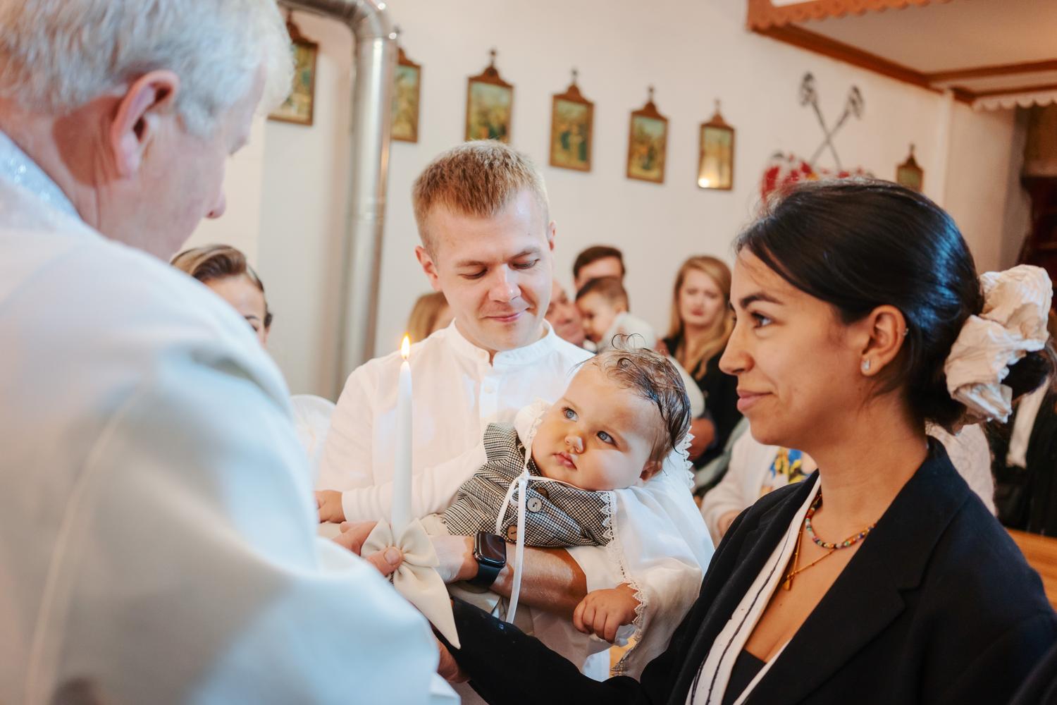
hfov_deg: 54.4
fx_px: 1028
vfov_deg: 37.9
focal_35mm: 35
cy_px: 352
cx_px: 528
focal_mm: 35
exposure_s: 1/125
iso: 1250
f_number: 2.8
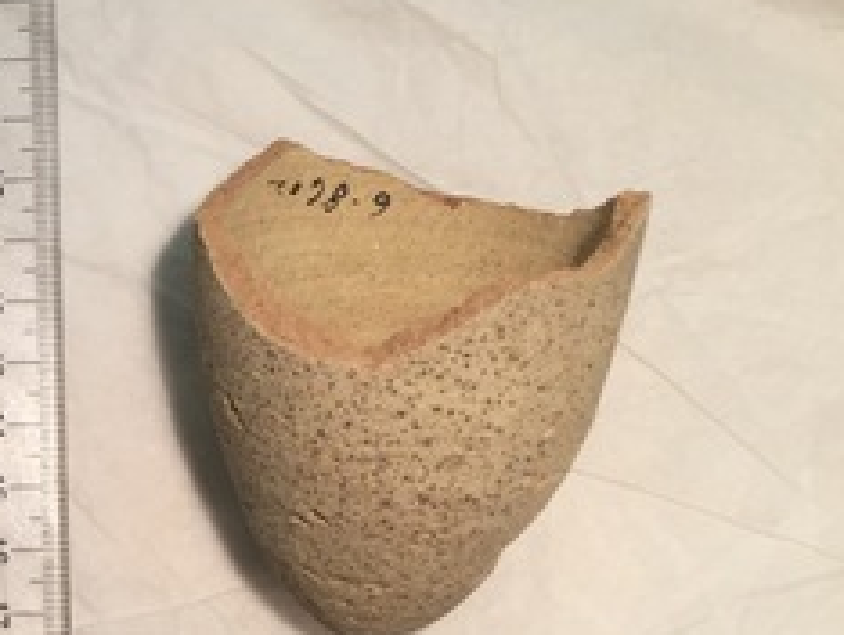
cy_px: 386
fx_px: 1660
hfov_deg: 26.0
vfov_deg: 21.6
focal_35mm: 68
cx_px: -124
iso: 32
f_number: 2.2
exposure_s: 1/120
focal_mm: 4.15
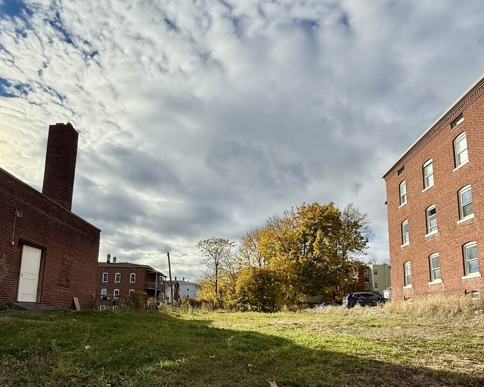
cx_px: 217
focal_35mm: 22
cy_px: 274
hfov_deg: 74.8
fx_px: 315
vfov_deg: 60.8
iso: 50
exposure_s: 1/3125
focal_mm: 2.22
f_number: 2.2
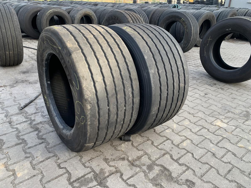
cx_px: 126
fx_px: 189
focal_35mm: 26
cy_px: 94
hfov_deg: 67.3
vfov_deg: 53.1
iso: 25
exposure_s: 1/122
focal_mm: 4.25
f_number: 1.8
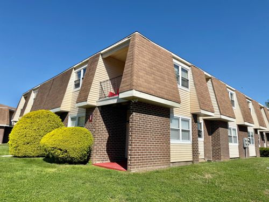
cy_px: 101
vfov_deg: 56.8
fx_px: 187
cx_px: 134
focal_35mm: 24
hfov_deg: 71.6
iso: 80
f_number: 1.78
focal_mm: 6.76
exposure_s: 1/6711
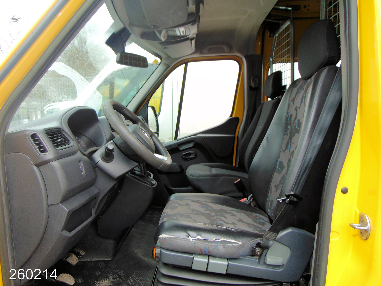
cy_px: 143
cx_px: 190
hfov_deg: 69.4
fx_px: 275
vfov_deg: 54.9
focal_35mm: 25
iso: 80
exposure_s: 1/80
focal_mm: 4.5
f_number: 3
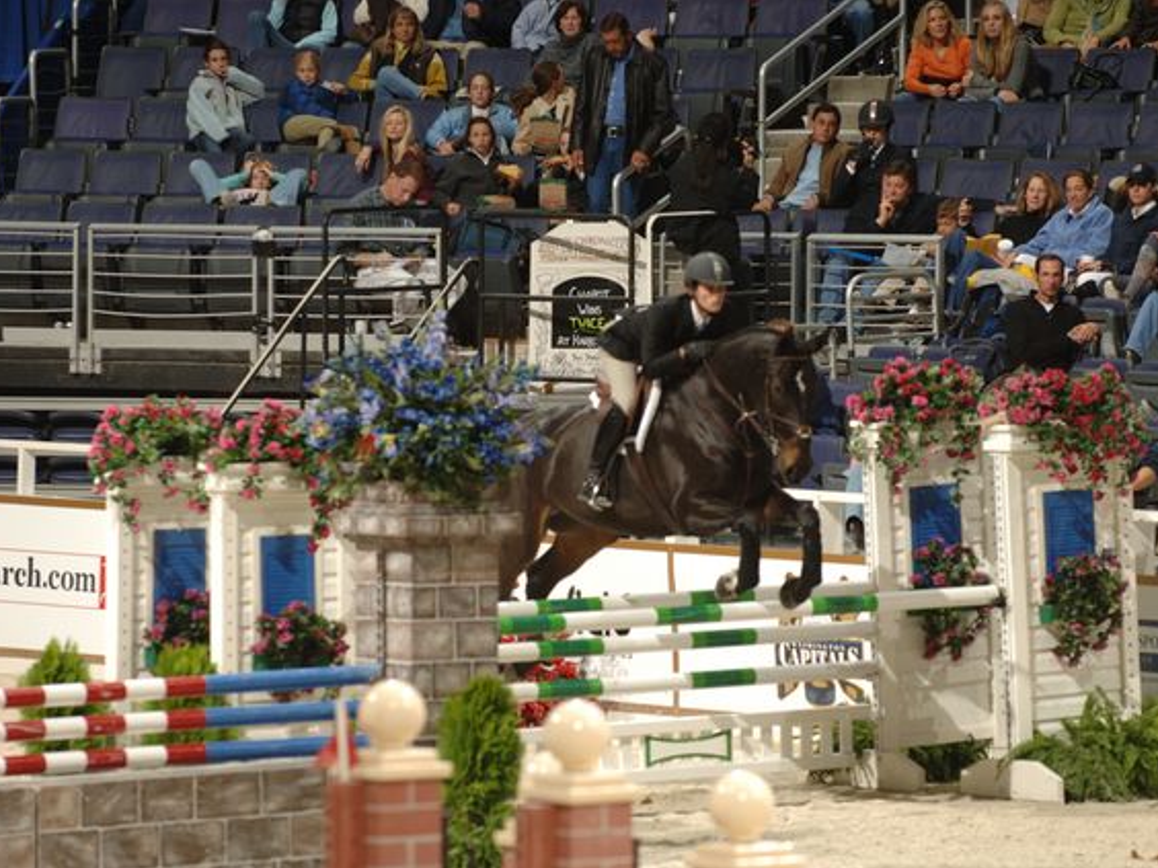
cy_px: 434
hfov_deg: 6.1
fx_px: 10939
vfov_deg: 4.5
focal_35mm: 327
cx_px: 632
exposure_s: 1/250
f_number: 4.5
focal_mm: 200
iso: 200
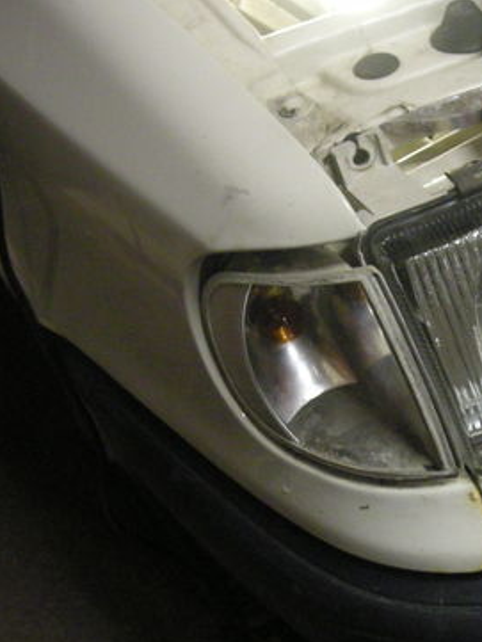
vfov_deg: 31.0
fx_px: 1150
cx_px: 452
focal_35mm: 62
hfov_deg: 22.9
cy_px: 409
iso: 400
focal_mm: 5.7
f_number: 2.8
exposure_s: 1/47.4
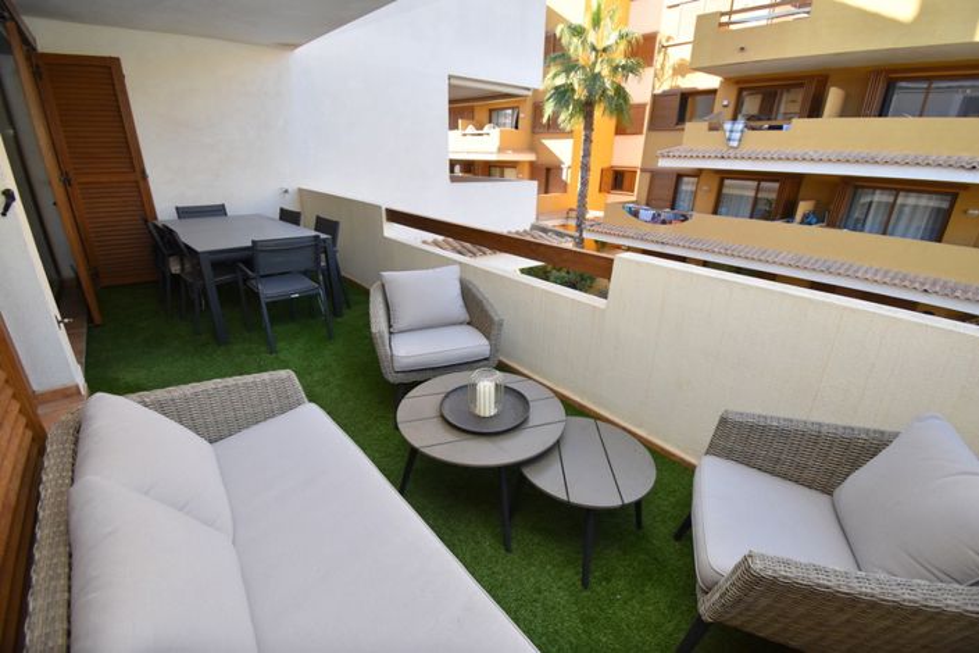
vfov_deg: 77.3
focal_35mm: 15
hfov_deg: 100.4
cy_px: 326
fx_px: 408
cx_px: 490
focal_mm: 10
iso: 400
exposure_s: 1/250
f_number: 5.6
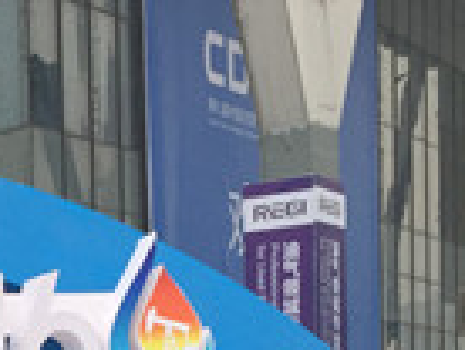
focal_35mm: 134
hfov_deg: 14.1
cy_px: 671
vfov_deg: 10.3
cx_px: -157
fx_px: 1803
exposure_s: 1/430
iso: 32
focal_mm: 4.15
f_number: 2.2
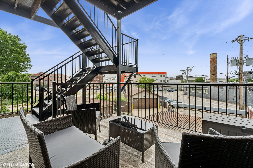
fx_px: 112
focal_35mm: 16
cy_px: 84
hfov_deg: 96.7
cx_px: 126
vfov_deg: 73.7
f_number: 8
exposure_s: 1/400
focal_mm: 16
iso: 320
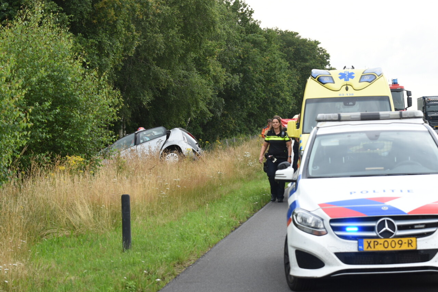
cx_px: 219
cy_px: 146
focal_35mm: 105
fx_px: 1277
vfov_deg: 13.0
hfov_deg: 19.5
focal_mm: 70
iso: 200
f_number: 4.5
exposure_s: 1/250
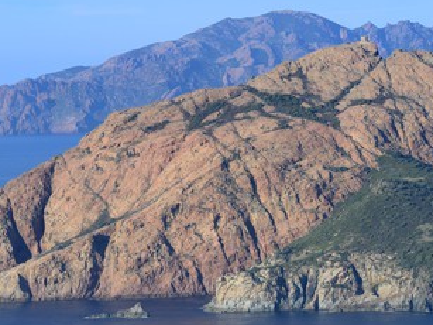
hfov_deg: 7.5
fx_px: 3288
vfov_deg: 5.6
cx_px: 206
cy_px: 168
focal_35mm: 263
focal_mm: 200
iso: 400
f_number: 10
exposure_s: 1/1000
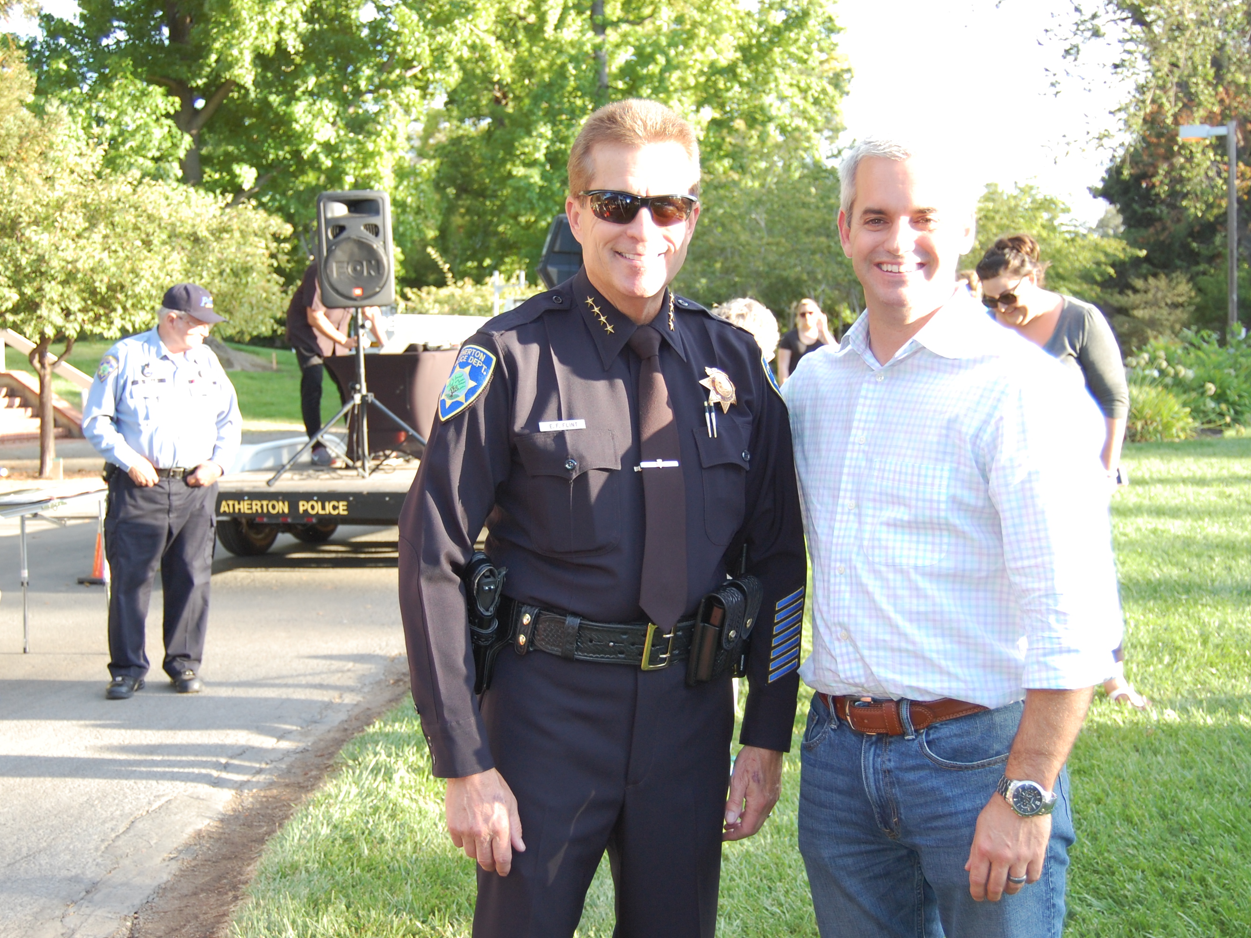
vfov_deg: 29.7
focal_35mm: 49
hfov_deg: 38.9
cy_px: 470
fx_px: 1771
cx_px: 578
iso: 400
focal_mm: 30
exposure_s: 1/200
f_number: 4.2
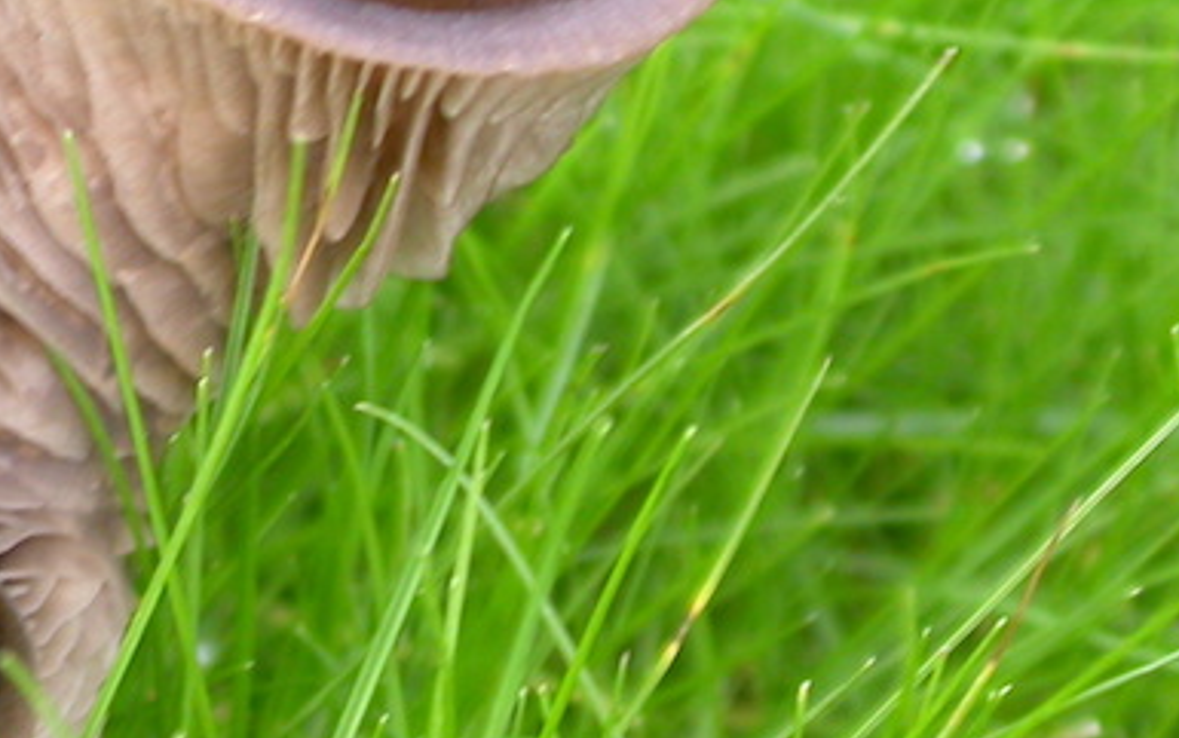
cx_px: -147
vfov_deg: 6.6
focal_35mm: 198
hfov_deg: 10.4
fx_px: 6365
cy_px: 289
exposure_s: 1/35.5
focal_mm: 16.6
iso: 100
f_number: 3.5
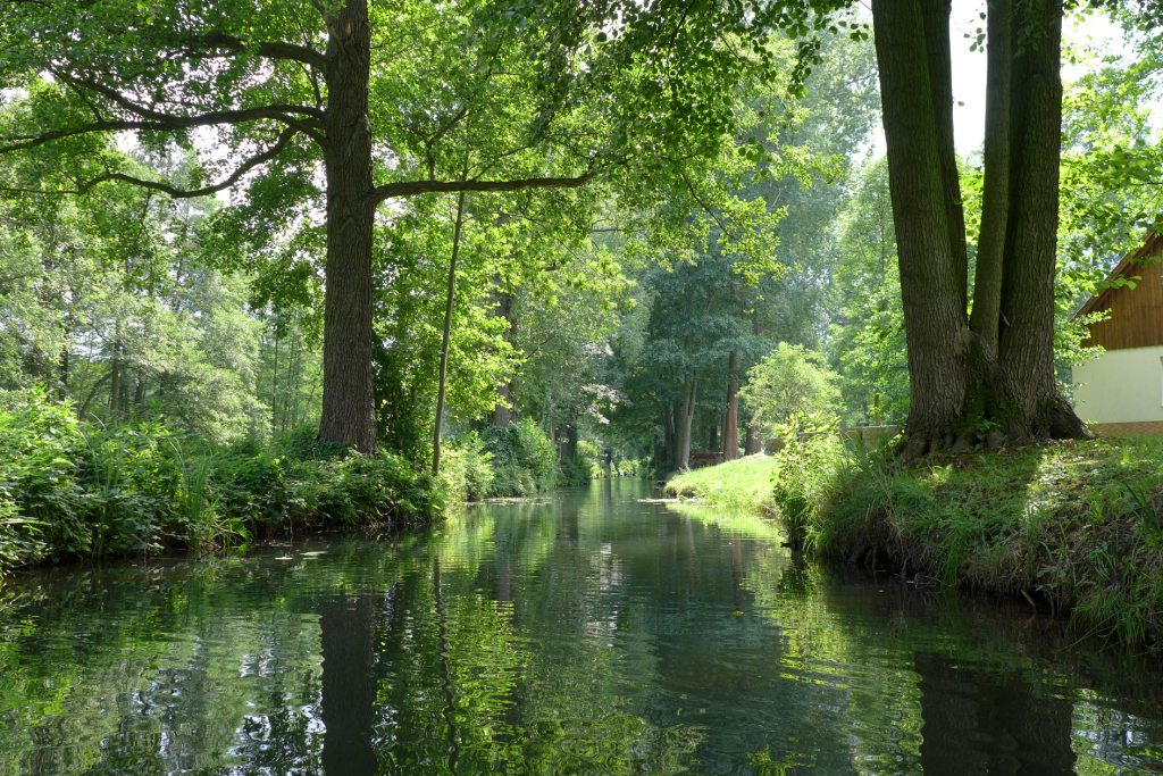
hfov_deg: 58.7
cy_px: 388
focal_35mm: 32
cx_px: 582
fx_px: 1034
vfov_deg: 41.1
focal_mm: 6.3
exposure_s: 1/200
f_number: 2.8
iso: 80
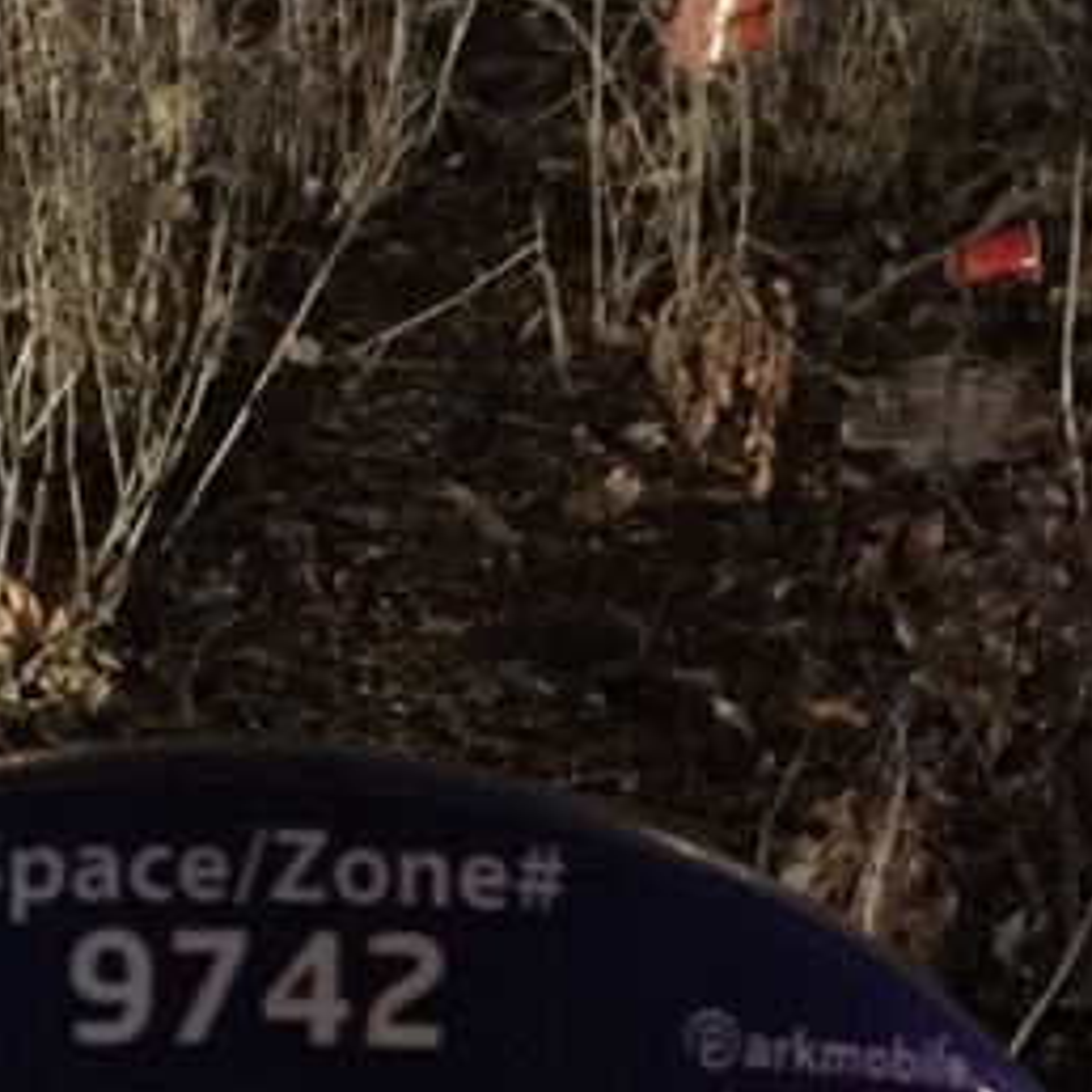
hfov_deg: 20.2
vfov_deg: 18.6
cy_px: 1507
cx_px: 216
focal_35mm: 85
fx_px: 3034
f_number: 2.4
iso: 800
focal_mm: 3.3
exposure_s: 1/15
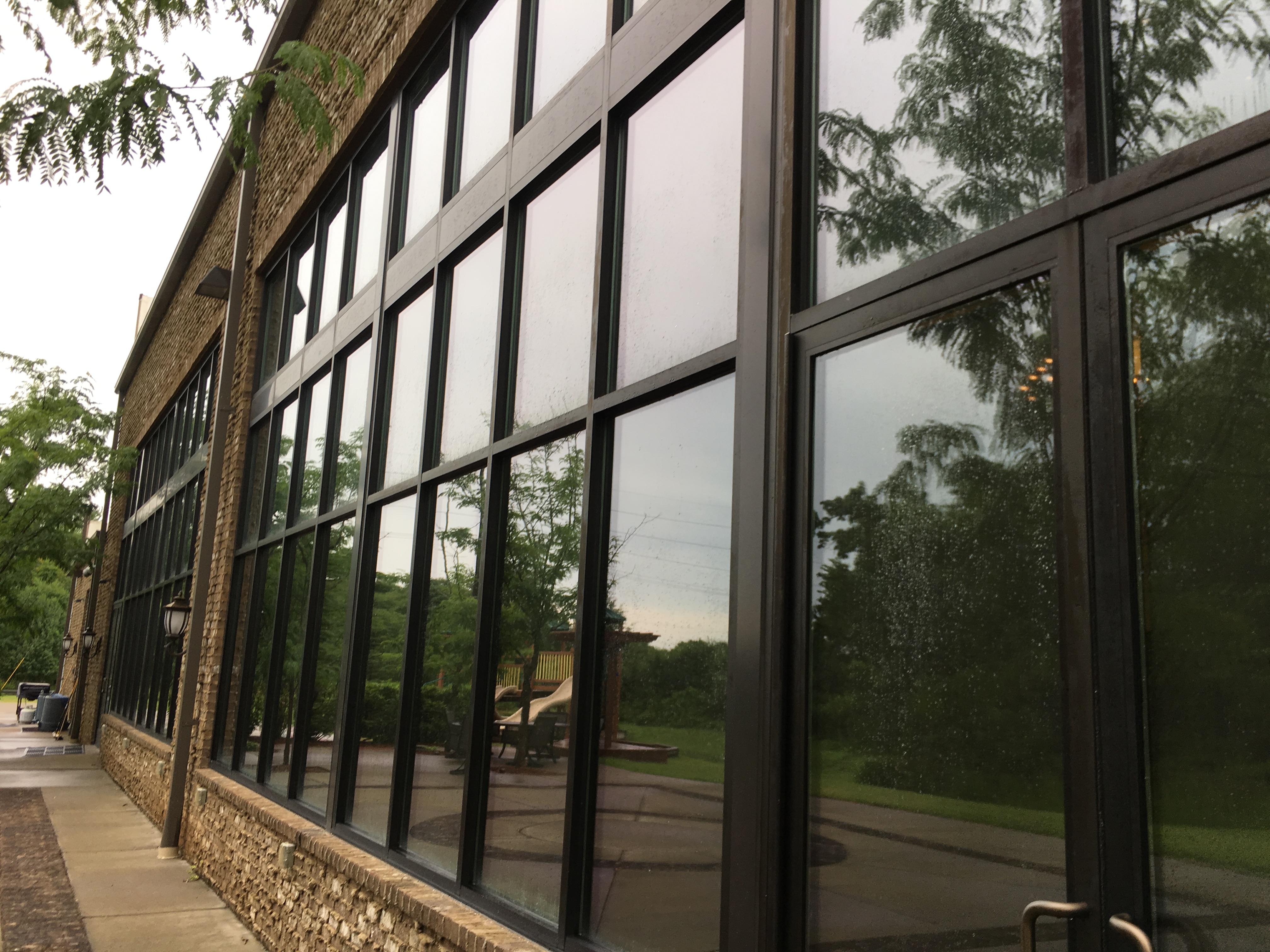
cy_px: 476
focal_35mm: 29
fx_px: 1064
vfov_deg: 48.2
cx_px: 635
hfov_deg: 61.7
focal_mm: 4.15
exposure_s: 1/120
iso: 25
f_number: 2.2
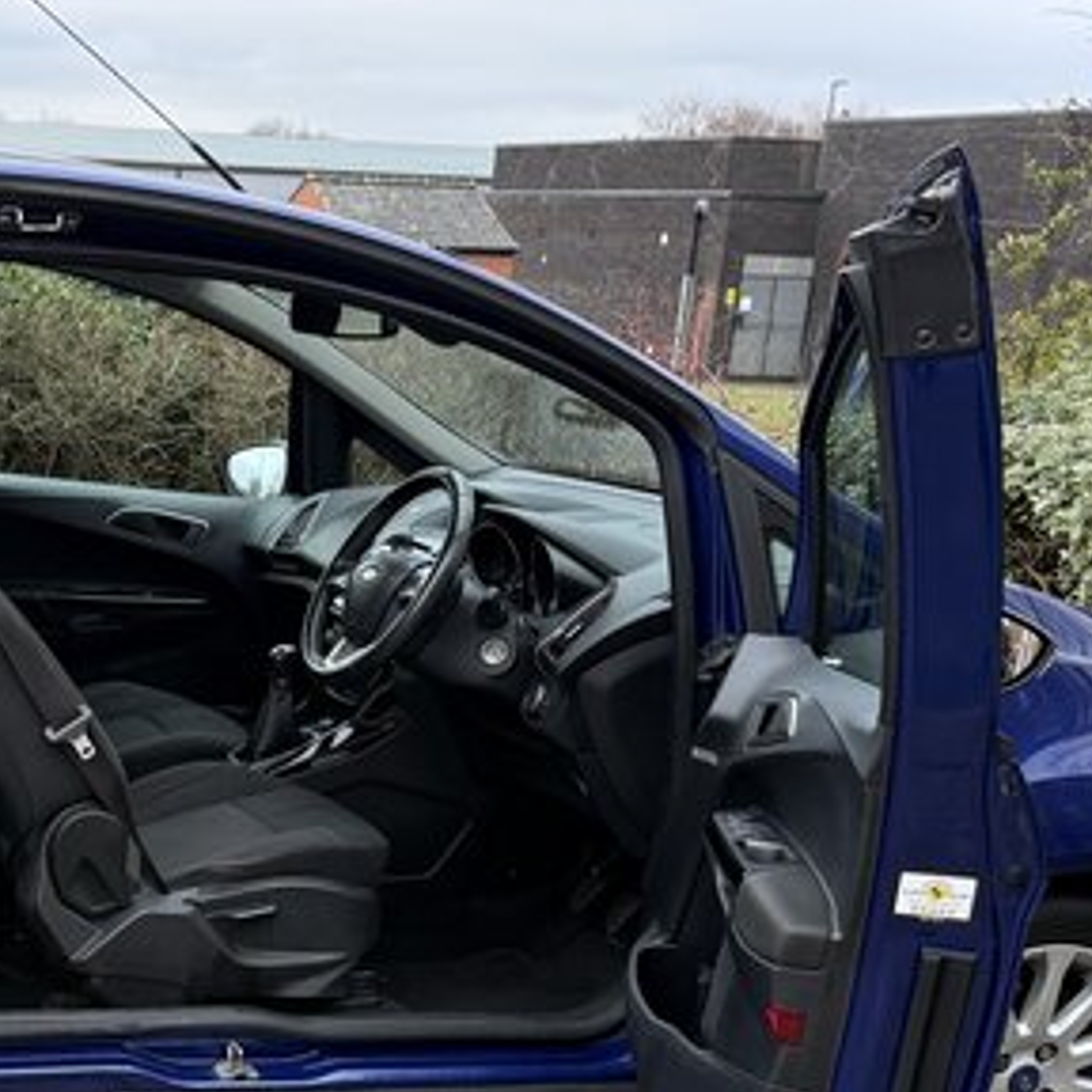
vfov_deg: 28.3
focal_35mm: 59
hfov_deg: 27.4
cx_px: 0
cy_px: 902
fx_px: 2106
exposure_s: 1/163
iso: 160
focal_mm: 6.76
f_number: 1.78
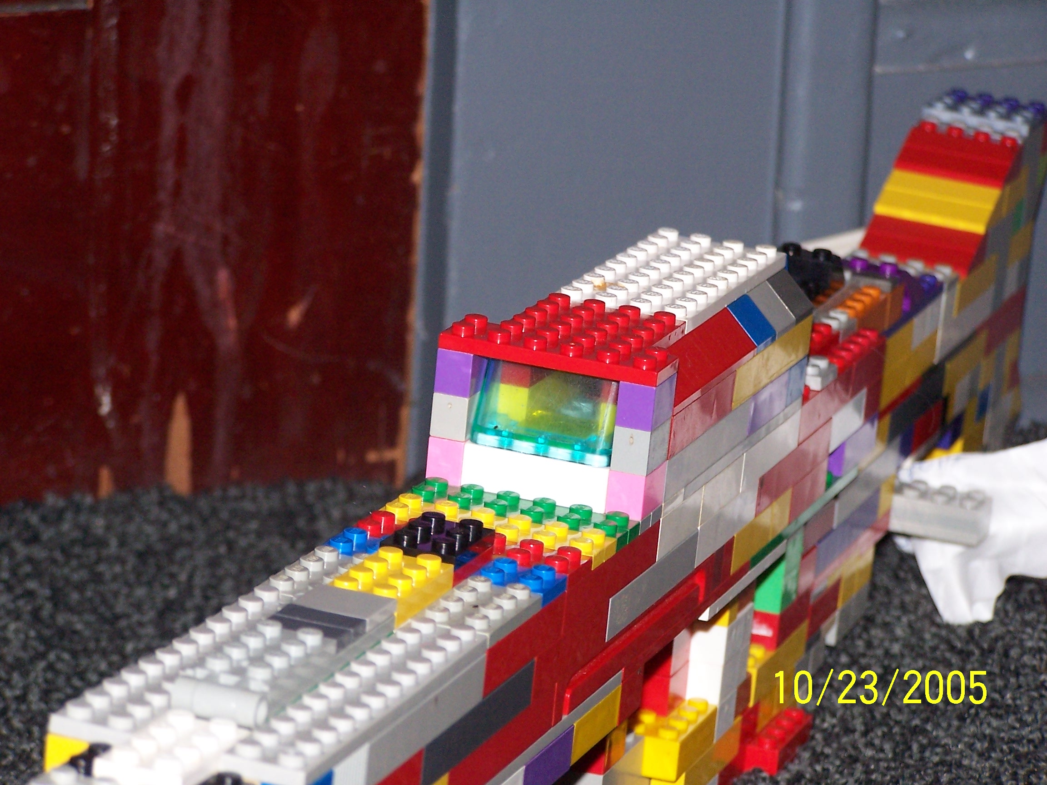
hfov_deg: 12.4
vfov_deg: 9.3
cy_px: 392
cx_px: 524
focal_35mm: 159
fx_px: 4809
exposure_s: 1/125
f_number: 3.2
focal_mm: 26.4
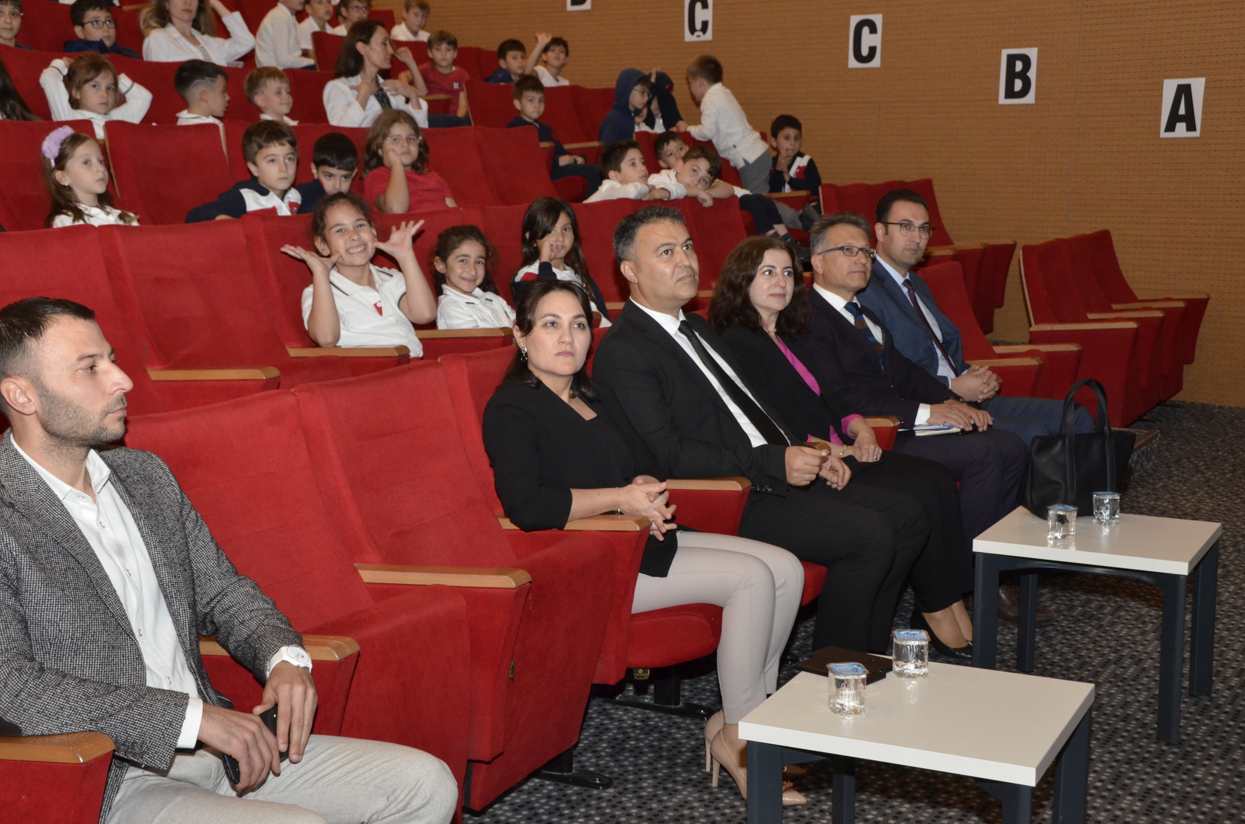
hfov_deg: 37.9
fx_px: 1812
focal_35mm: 52
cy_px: 412
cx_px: 622
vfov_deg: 25.6
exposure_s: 1/60
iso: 2000
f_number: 9
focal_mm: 35
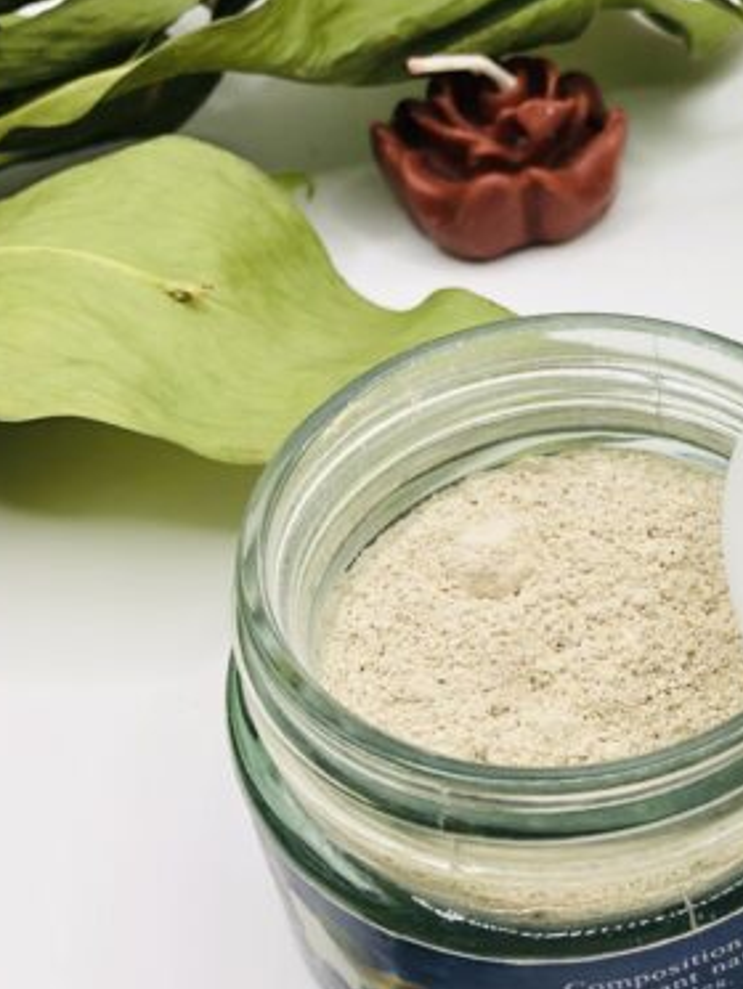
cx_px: 762
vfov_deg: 32.0
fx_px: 1716
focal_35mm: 60
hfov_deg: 23.3
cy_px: 374
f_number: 1.8
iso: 20
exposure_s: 1/184
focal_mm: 4
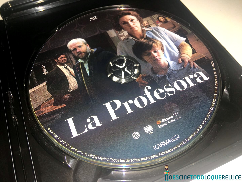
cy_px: 91
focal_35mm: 29
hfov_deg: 61.7
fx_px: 203
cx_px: 121
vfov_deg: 48.2
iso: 25
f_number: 2.2
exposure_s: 1/42
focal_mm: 4.15
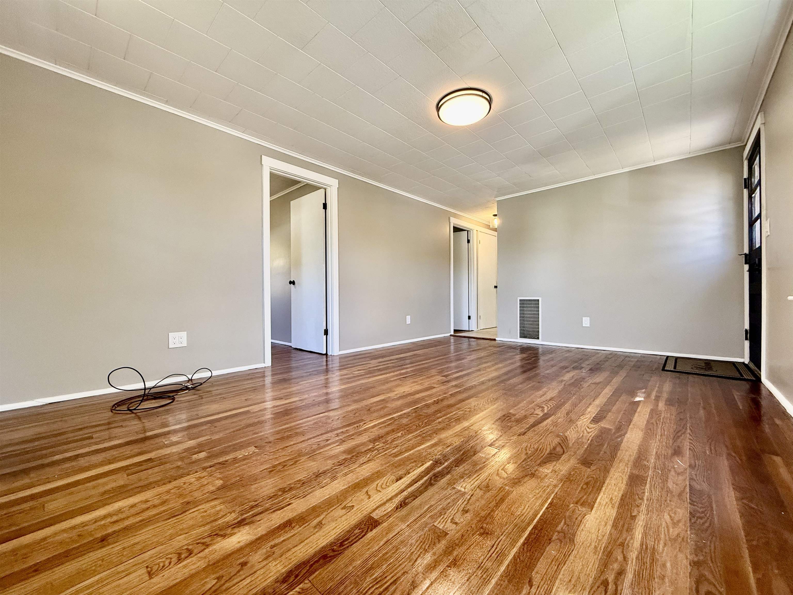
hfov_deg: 102.1
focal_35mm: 14
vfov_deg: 85.7
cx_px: 396
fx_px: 321
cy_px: 298
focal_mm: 2.22
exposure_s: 1/120
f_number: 2.2
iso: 250
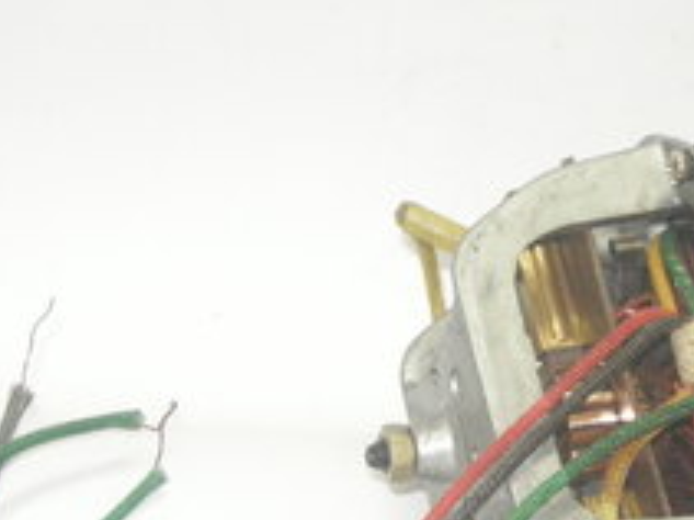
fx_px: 2945
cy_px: 429
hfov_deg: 13.3
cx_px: 625
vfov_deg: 10.0
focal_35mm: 147
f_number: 3.5
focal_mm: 12.9
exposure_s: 1/17.6
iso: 400
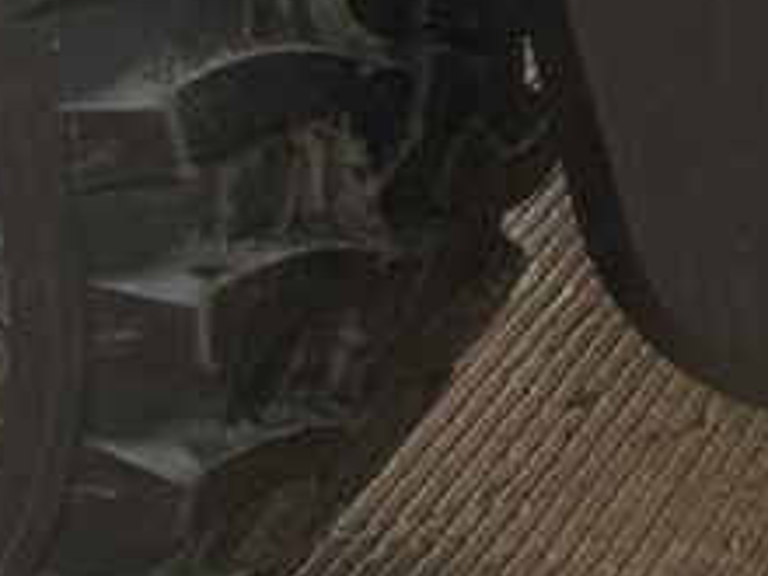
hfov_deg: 12.7
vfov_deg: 10.1
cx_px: 1567
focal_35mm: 135
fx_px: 2995
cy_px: -614
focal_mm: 3
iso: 16
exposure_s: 1/162
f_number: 1.8
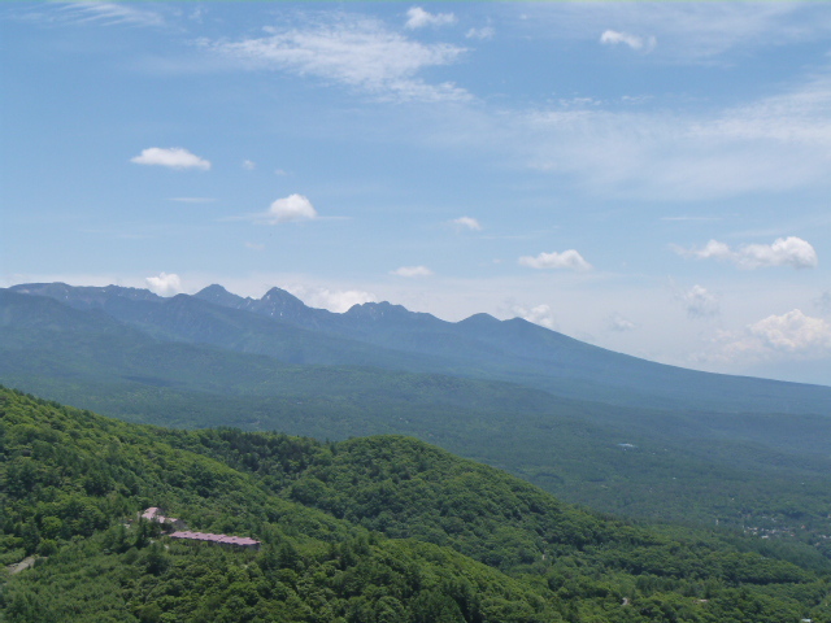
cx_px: 416
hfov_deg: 36.8
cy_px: 312
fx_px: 1248
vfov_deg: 28.0
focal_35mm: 52
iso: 160
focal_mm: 9.2
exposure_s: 1/640
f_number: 5.6
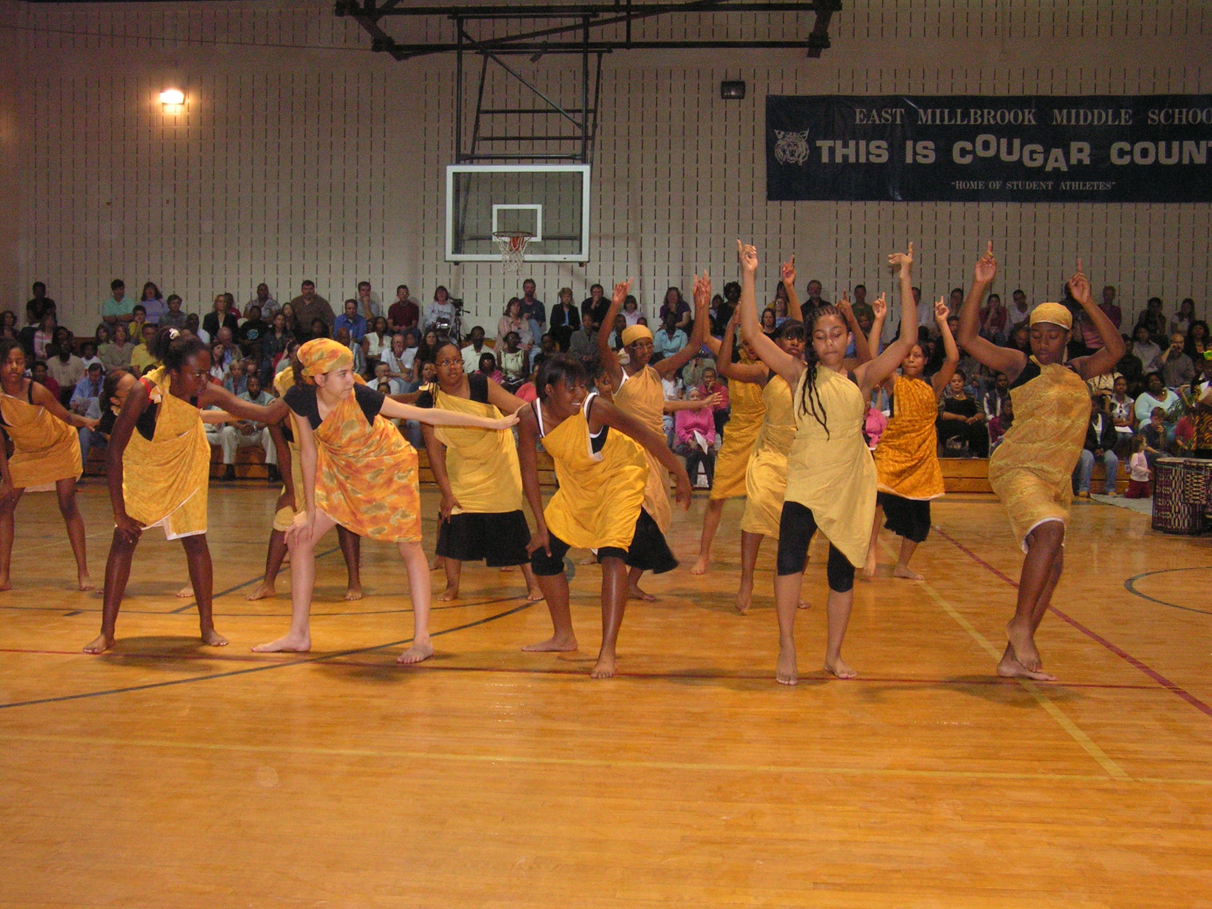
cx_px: 606
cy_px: 454
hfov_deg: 44.8
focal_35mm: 42
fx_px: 1471
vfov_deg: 34.3
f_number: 2.8
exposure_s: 1/50
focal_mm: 7.1
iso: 200
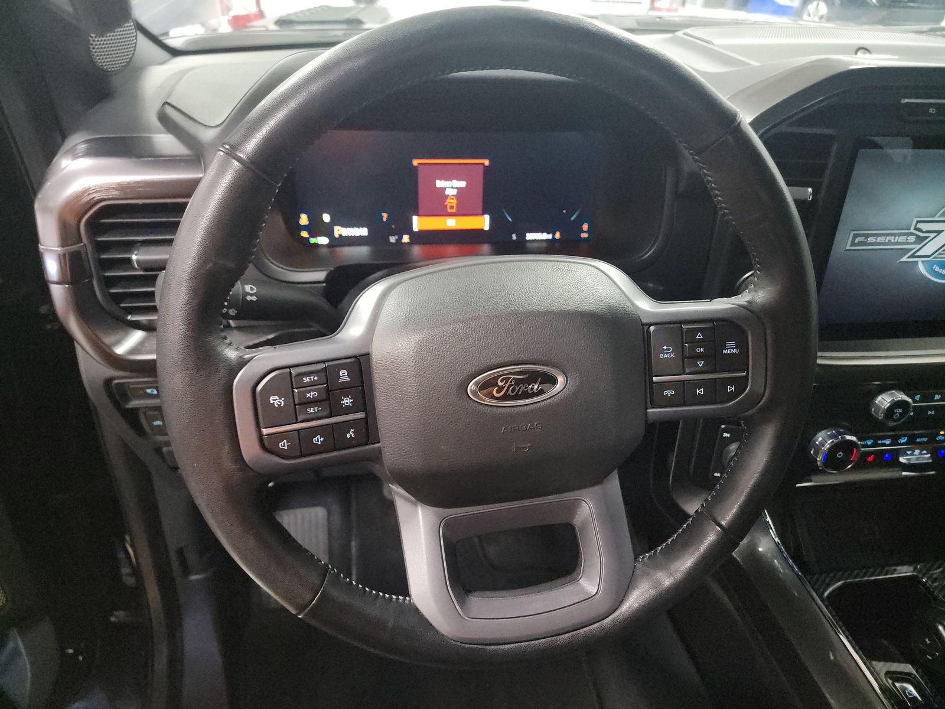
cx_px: 472
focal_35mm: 24
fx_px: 655
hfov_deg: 71.6
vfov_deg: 56.8
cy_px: 354
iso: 2915
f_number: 1.8
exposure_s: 1/59
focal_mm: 6.7
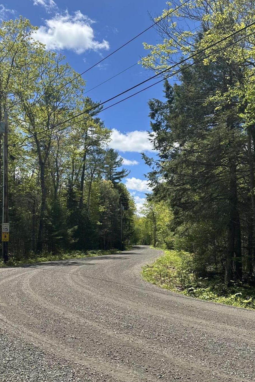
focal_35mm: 37
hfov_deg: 35.9
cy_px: 218
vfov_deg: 51.7
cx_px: 146
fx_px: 393
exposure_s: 1/3472
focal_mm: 6.86
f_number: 1.78
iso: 80
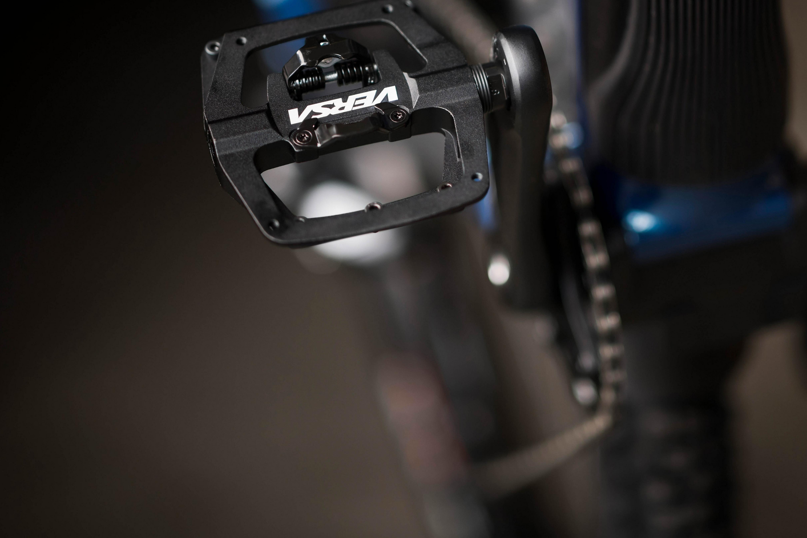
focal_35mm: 173
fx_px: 3878
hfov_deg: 11.9
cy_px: 102
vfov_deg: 7.9
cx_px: 578
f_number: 1.4
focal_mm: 105
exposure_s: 1/1000
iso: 250
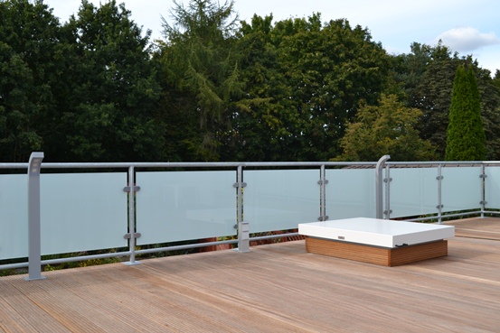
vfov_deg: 34.2
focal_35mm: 39
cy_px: 166
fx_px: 542
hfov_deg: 49.5
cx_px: 250
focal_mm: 26
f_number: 5.6
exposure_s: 1/200
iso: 100
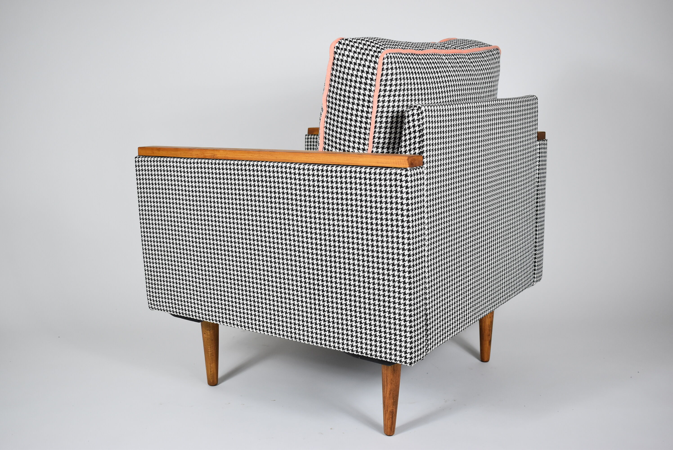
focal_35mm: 39
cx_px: 336
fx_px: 730
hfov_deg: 49.5
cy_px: 225
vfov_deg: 34.3
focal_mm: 26
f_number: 5
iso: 800
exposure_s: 1/125
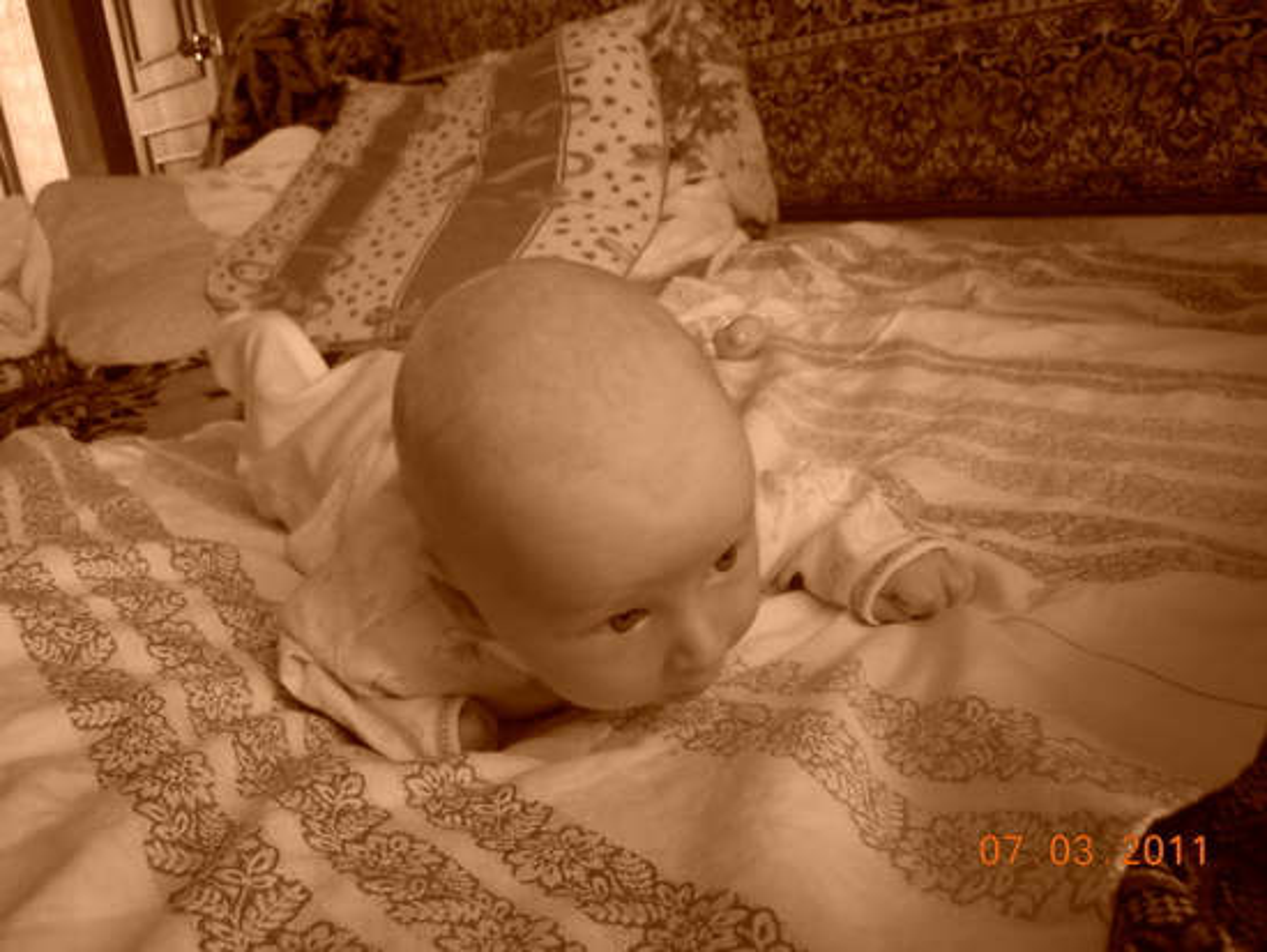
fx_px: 1025
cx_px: 634
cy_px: 476
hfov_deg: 63.4
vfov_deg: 49.8
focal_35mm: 28
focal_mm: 5
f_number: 2.7
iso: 400
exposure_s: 1/30
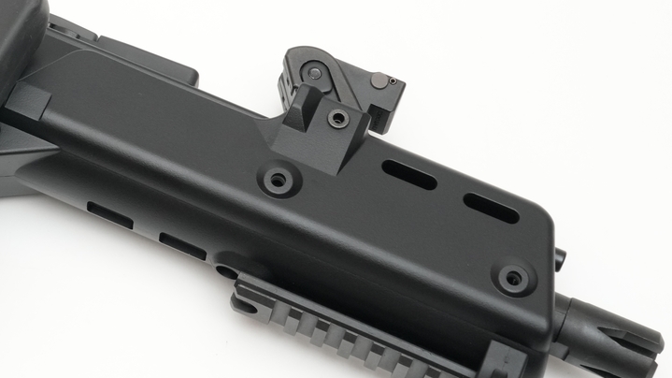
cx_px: -39
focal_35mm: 111
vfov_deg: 10.9
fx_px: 1977
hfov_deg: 18.6
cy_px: 108
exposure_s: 1/60
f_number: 16
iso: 1600
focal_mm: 47
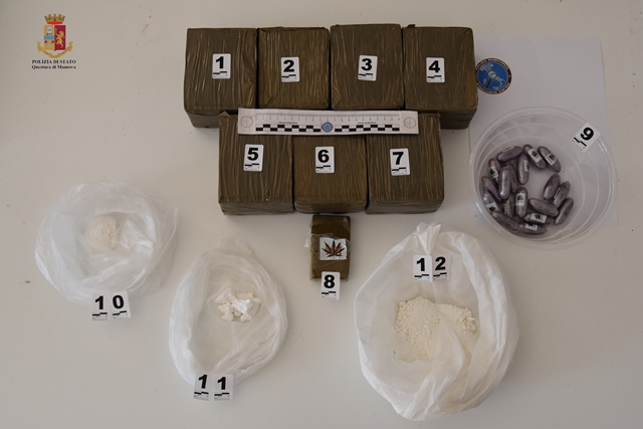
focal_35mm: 44
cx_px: 322
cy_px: 214
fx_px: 777
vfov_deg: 30.9
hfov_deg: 45.0
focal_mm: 29
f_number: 4.5
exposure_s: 1/80
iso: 800
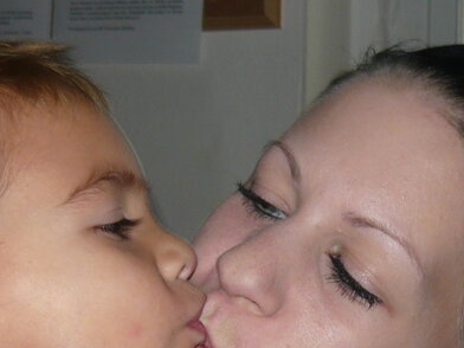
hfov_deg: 19.4
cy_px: 370
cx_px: 152
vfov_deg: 14.4
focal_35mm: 101
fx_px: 1354
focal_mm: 5.5
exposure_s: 1/30
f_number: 2.8
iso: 100
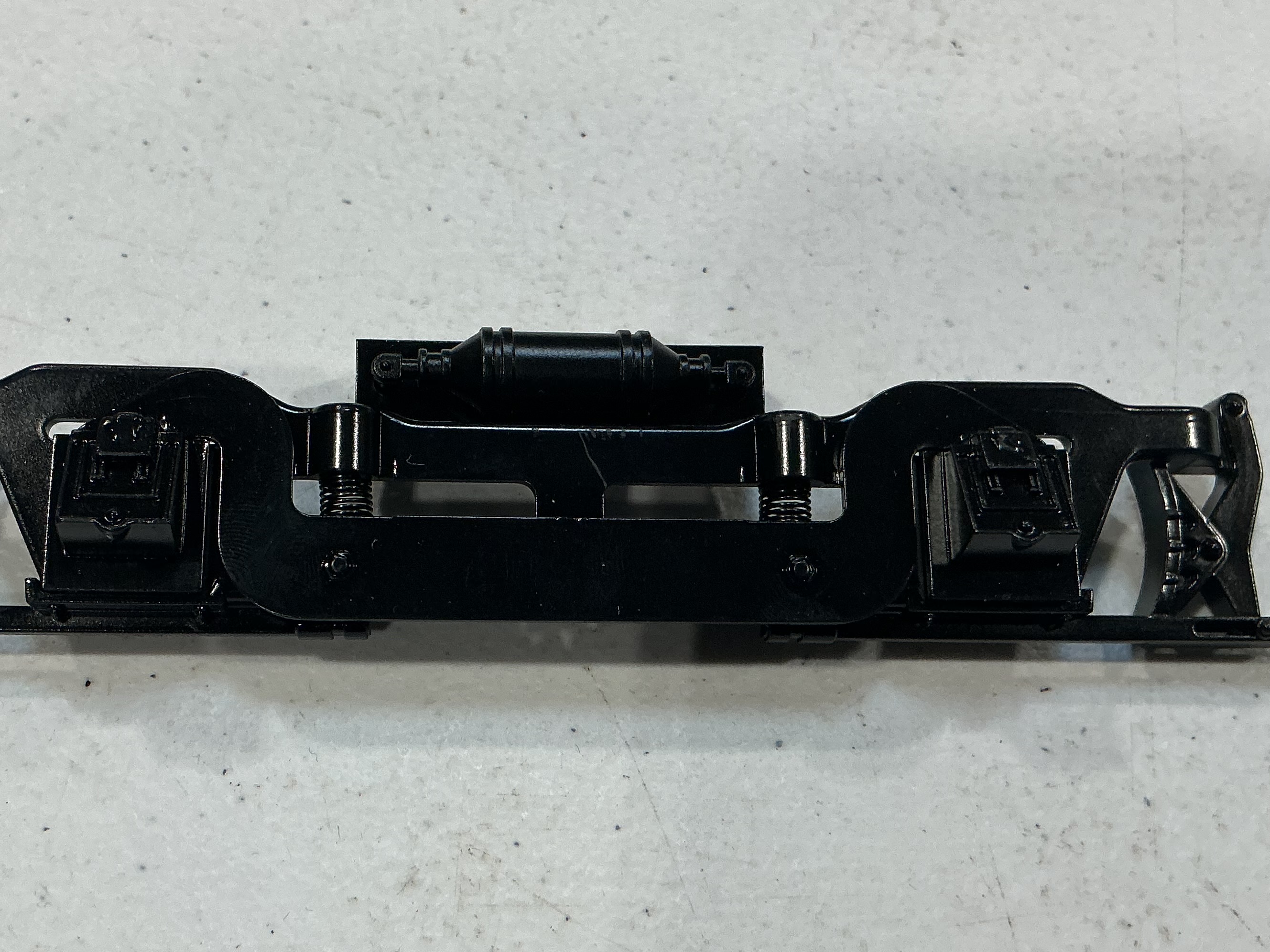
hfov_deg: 42.8
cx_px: 527
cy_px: 513
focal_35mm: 44
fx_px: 1614
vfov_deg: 32.9
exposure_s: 1/100
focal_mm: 3
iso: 64
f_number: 1.8
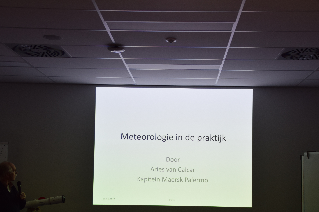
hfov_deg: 33.0
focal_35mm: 61
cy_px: 137
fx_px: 537
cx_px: 173
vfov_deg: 22.3
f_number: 4.5
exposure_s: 1/80
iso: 400
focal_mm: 31
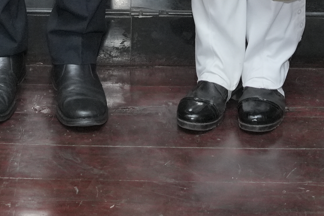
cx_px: 142
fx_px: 1314
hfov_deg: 14.1
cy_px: -347
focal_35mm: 146
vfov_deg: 8.4
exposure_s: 1/125
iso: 1600
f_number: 5
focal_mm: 26
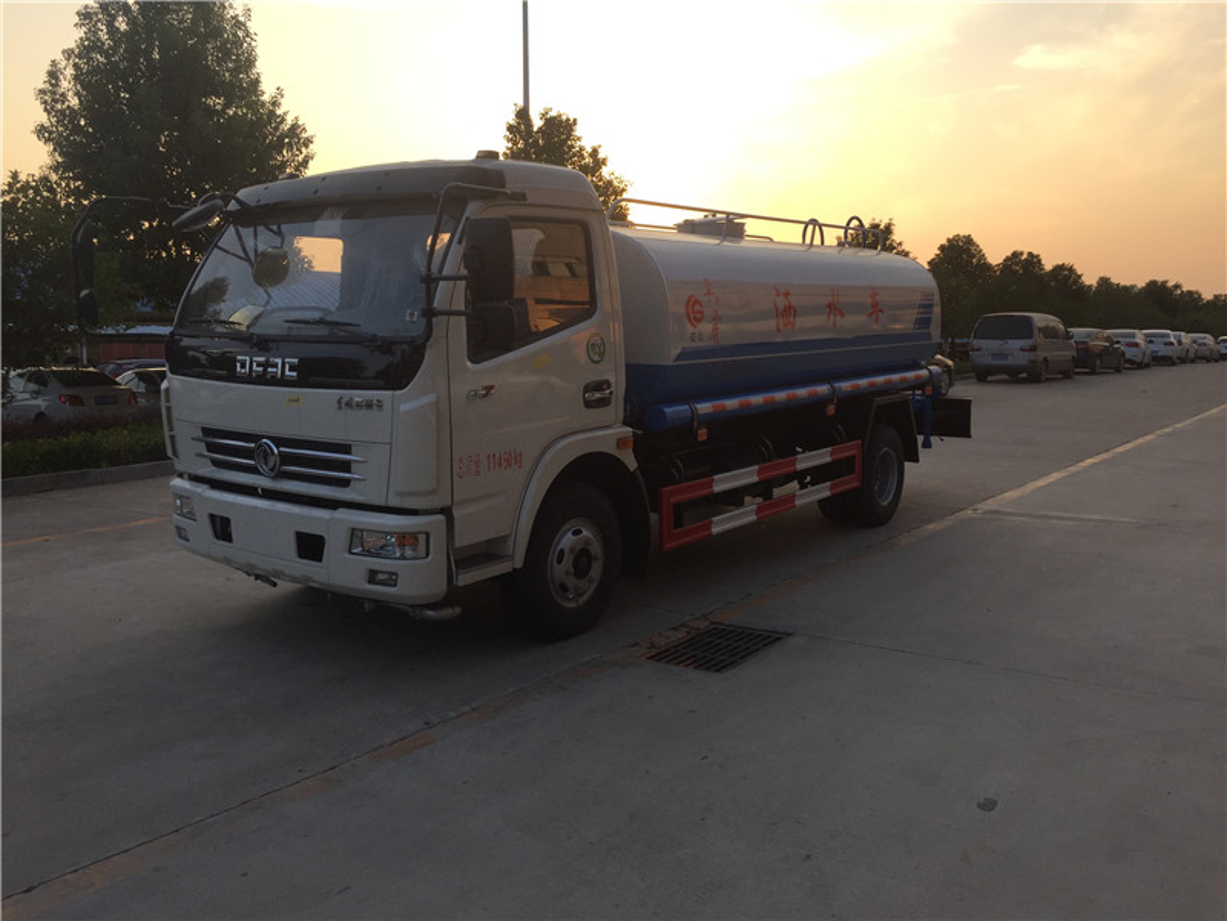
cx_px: 614
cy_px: 460
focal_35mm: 29
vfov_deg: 48.2
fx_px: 1028
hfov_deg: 61.7
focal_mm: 4.15
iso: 32
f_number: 2.2
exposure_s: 1/682
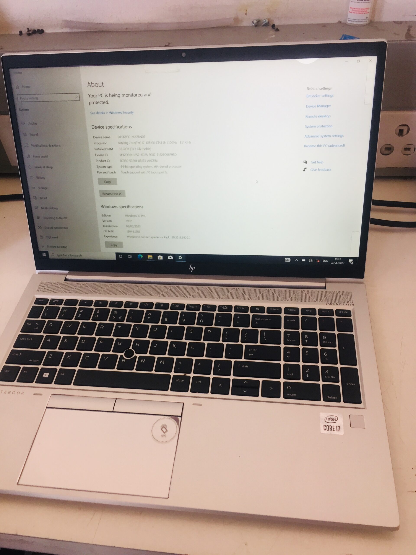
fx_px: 465
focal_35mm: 29
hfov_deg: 48.2
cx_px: 208
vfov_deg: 61.7
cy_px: 278
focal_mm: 4.15
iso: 32
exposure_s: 1/33
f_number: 2.2
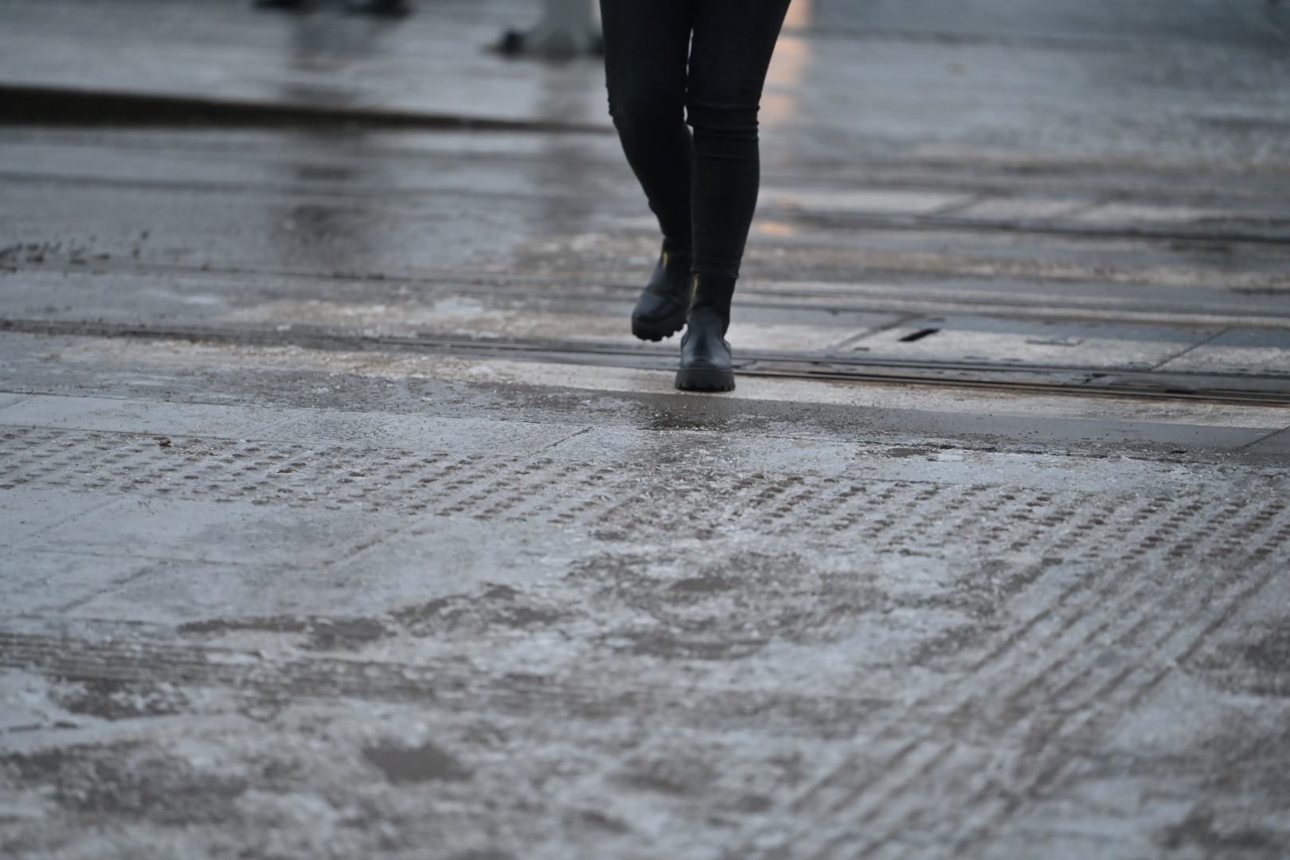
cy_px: 430
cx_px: 645
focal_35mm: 180
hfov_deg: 11.4
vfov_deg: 7.6
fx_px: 6449
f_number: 2.8
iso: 900
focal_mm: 180
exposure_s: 1/400
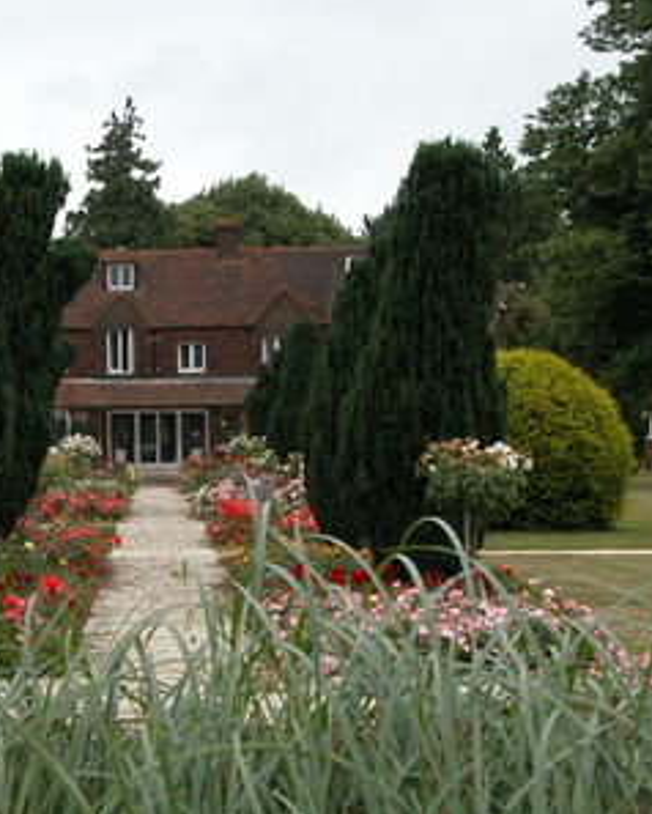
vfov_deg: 20.8
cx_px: 134
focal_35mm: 92
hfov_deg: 16.6
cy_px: 406
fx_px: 2217
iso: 100
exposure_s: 1/238
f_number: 5.2
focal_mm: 17.8
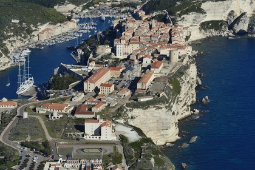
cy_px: 85
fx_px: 744
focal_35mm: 105
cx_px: 128
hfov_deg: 19.5
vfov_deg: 13.0
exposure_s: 1/800
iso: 400
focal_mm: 105
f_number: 11
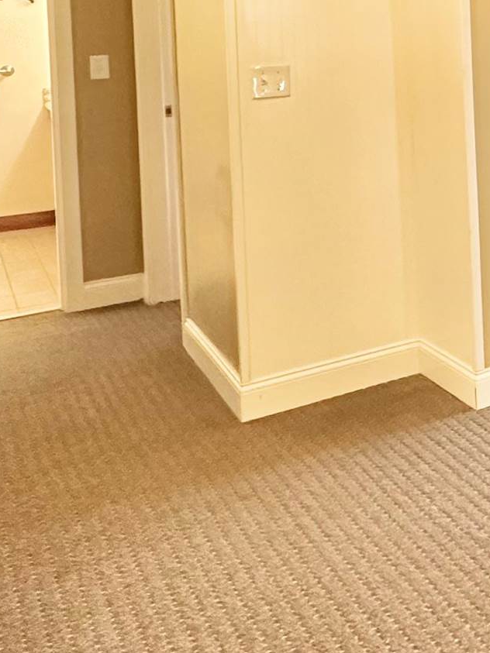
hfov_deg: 20.1
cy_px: 24
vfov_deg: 34.6
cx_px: 897
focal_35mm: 51
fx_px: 963
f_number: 2.2
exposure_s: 1/60
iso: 320
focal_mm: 2.22
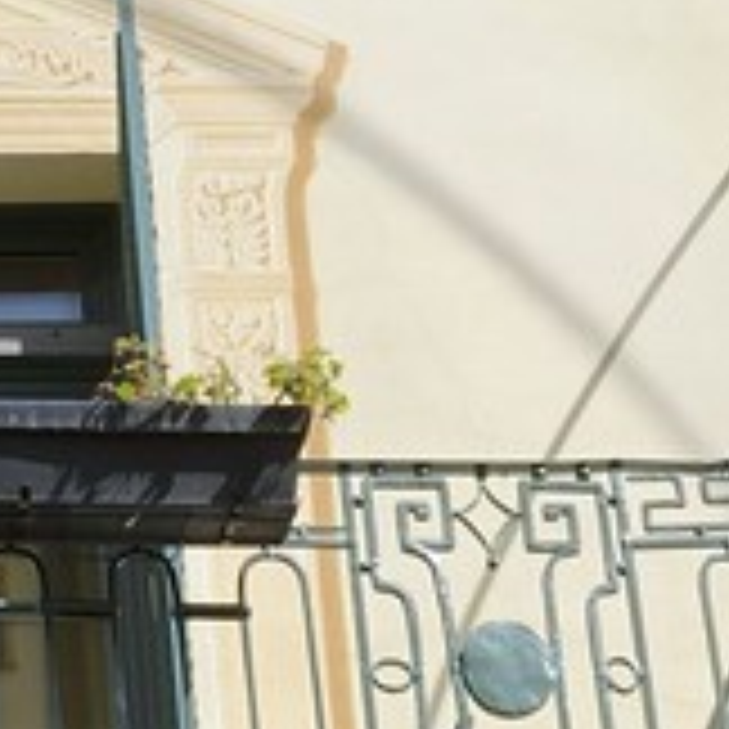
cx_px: -612
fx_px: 5194
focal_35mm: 218
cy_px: 1498
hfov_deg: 7.8
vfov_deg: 7.7
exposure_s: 1/200
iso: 200
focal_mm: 26
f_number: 10
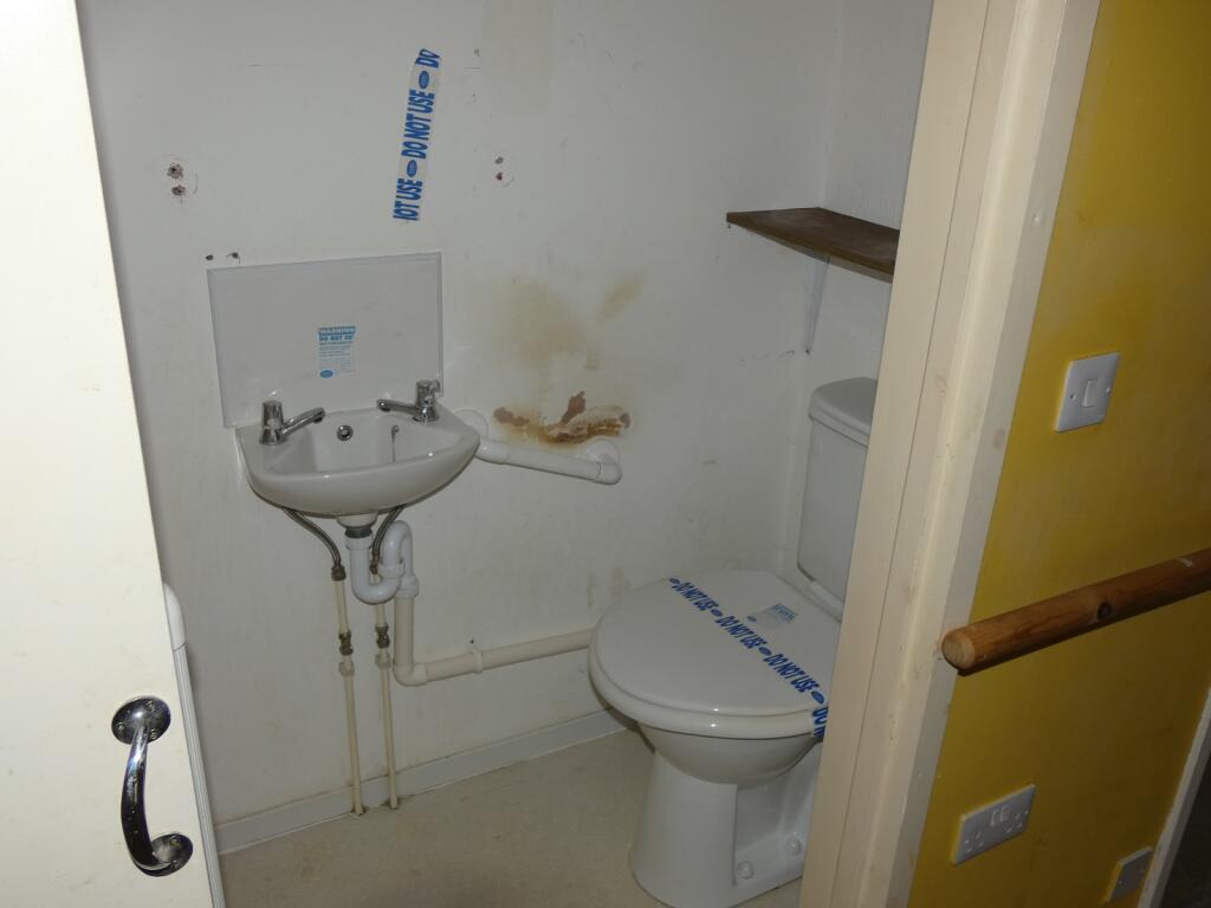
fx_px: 1050
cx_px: 606
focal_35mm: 30
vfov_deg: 46.8
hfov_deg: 60.0
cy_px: 454
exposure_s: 1/125
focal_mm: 5.3
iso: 80
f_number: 3.3
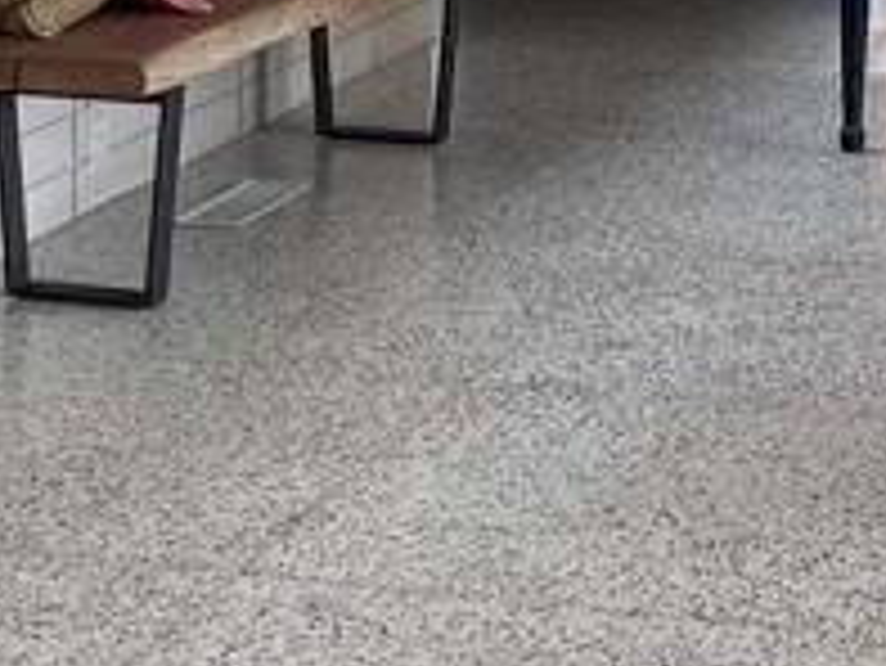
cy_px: -216
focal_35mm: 135
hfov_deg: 14.5
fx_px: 3457
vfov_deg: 10.7
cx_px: 711
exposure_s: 1/120
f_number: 1.6
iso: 64
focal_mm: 4.2
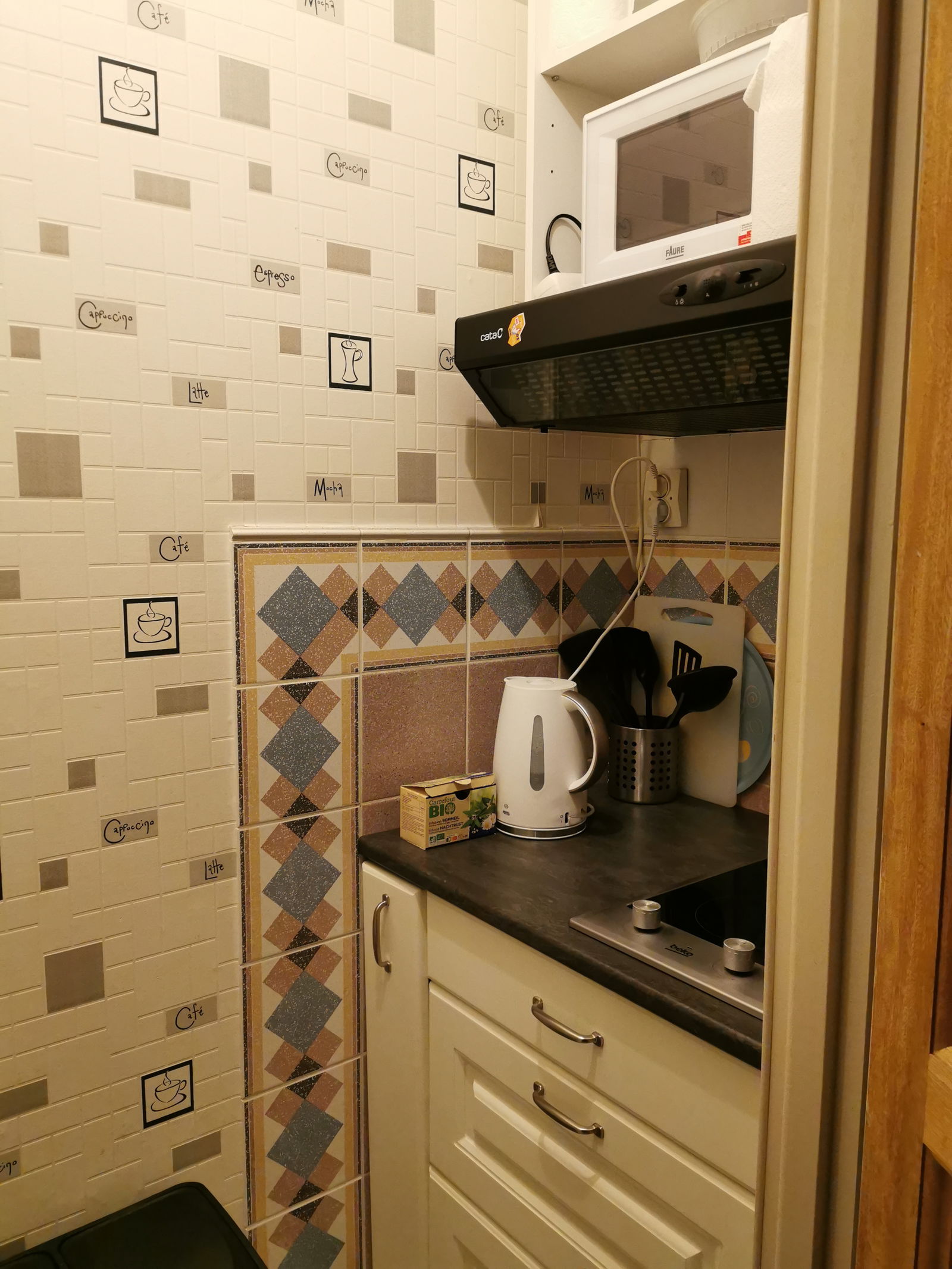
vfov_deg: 65.3
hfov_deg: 51.4
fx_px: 990
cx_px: 476
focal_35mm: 27
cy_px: 634
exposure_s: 1/60
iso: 320
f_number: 1.6
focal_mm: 5.56
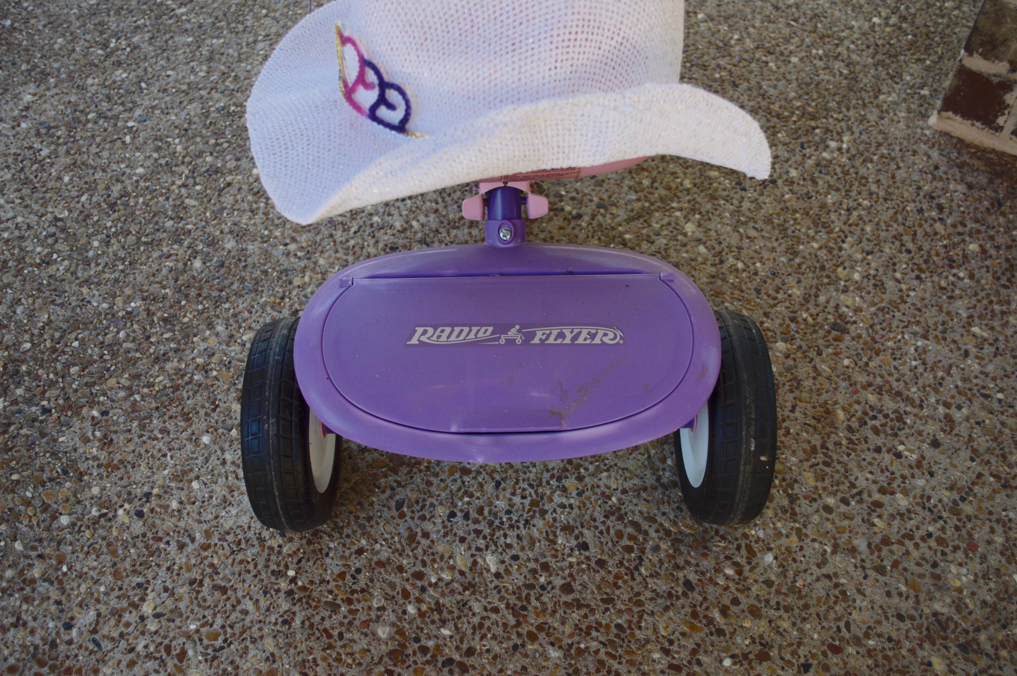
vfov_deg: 36.8
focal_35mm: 36
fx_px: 1016
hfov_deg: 53.2
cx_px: 508
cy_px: 338
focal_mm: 24
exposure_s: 1/200
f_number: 4
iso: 100
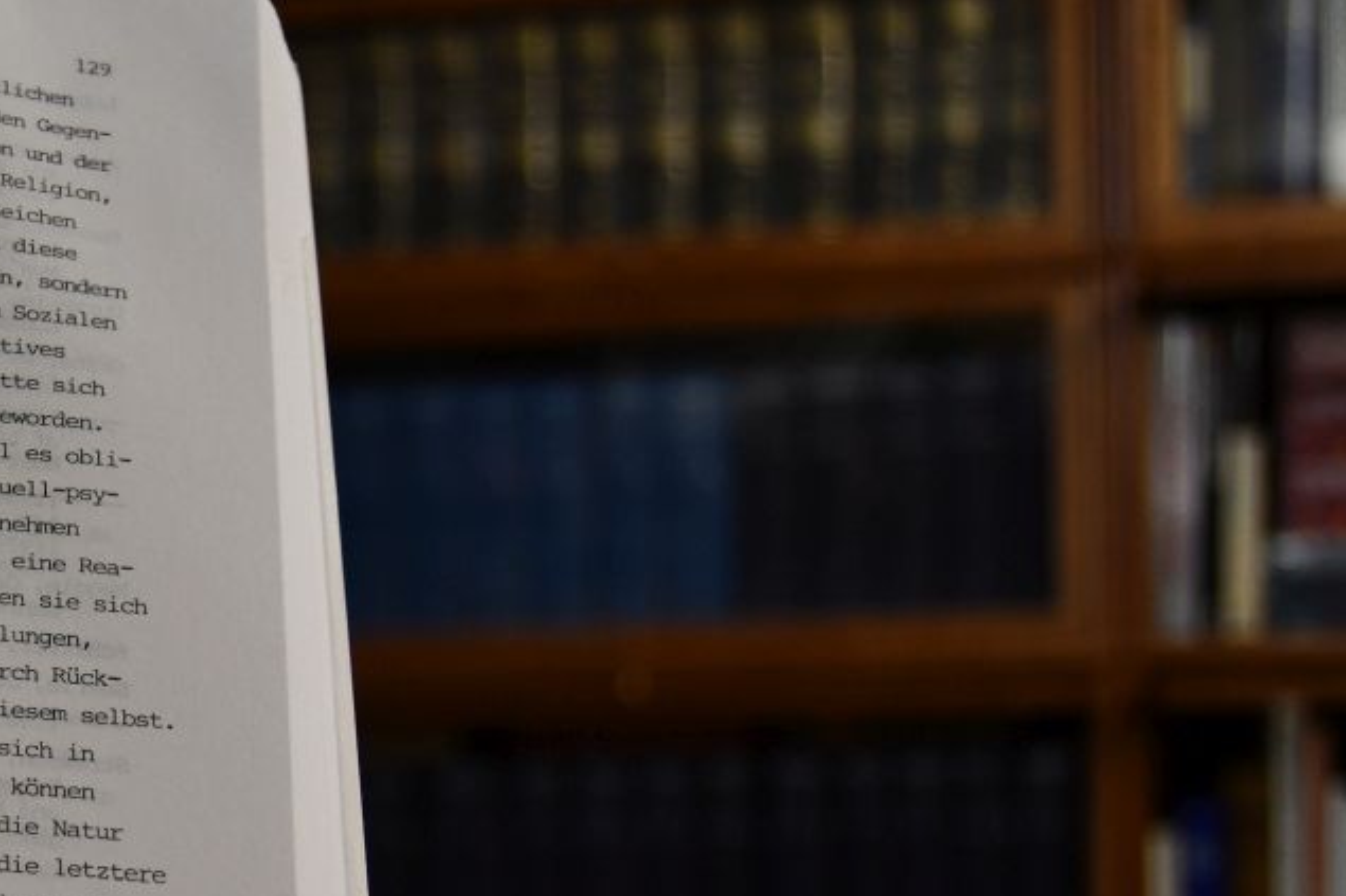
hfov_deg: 25.2
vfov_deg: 17.8
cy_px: 882
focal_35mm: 75
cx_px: -110
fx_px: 2803
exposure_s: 1/200
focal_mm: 23
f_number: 3.8
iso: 800
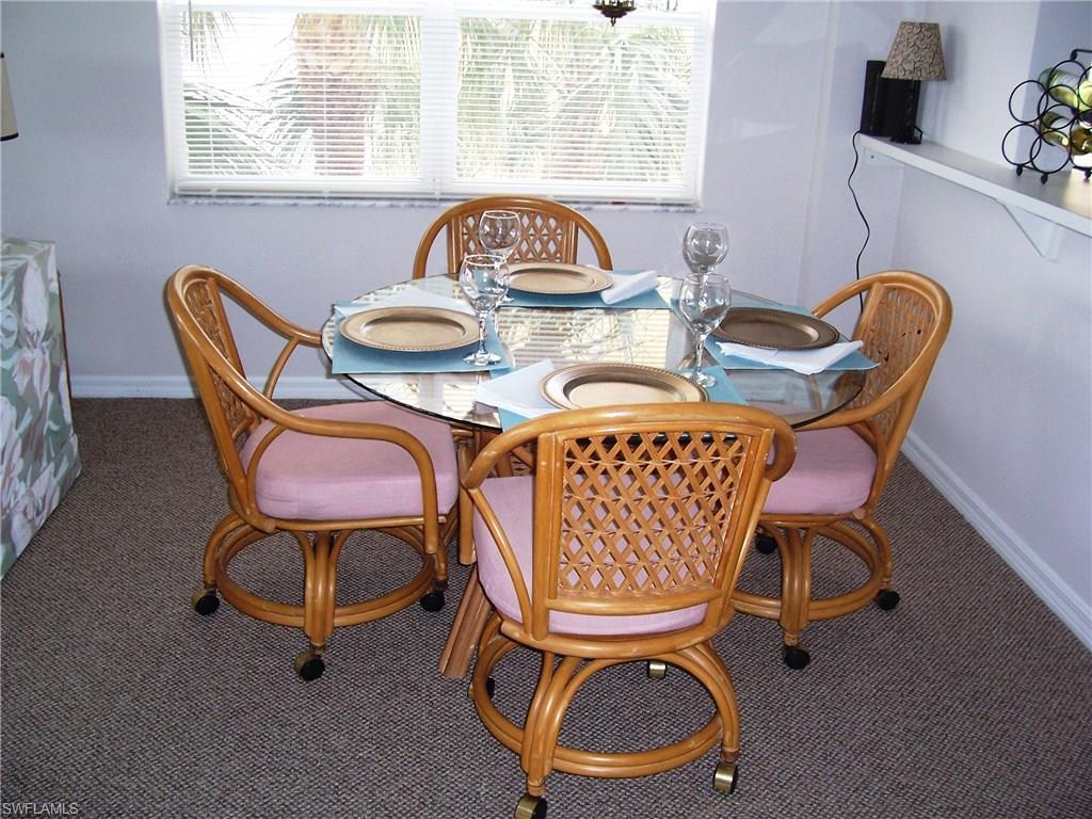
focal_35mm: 34
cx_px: 546
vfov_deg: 41.8
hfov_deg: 54.0
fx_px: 1073
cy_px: 410
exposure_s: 1/60
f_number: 2.7
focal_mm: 5.6
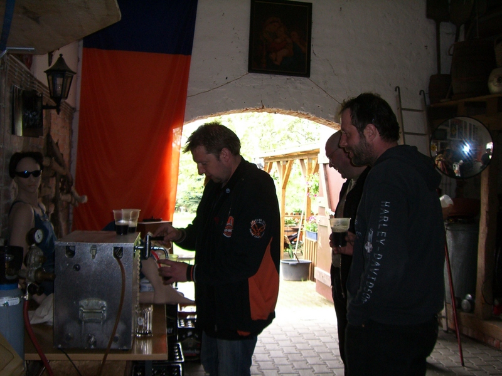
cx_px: 251
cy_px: 188
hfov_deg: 49.0
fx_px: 551
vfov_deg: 37.7
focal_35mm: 38
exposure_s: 1/60
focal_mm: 6.2
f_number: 2.7
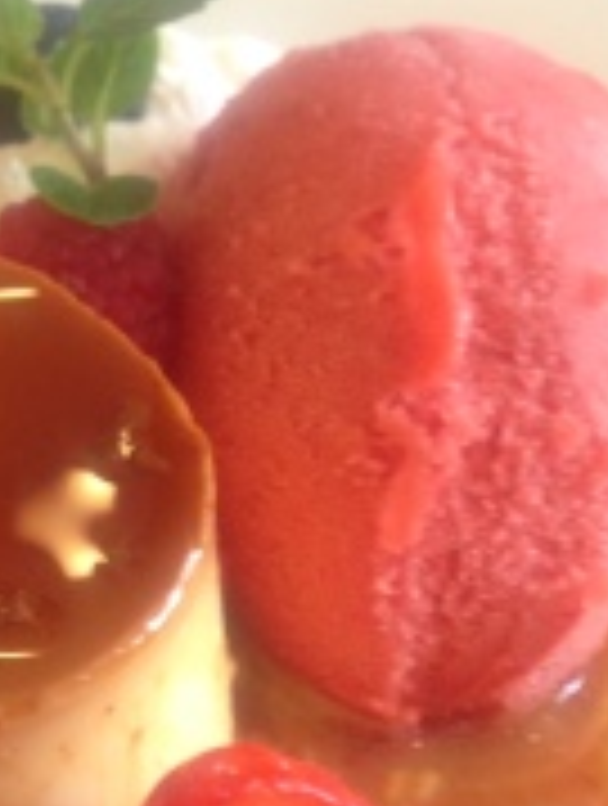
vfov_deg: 20.7
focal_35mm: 92
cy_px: 761
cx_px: -70
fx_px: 2147
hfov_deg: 15.7
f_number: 2.4
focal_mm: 4.12
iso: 100
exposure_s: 1/20
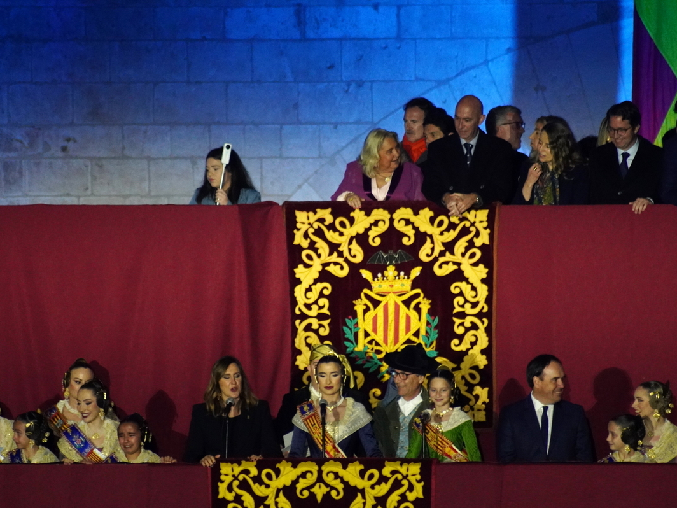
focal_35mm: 488
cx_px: 325
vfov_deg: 3.0
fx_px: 9544
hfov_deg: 4.1
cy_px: 254
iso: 5000
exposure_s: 1/200
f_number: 5.6
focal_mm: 300
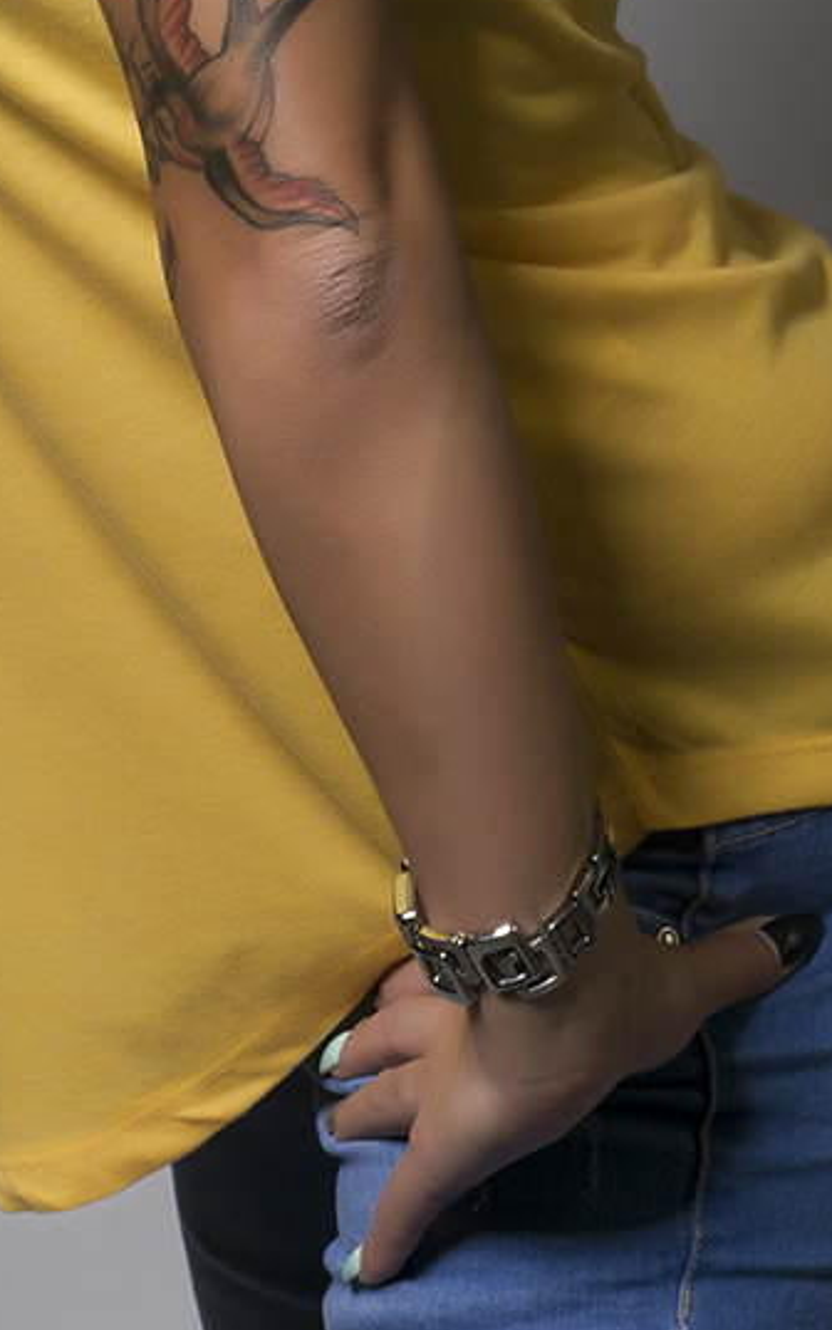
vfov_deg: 8.3
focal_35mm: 251
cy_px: -17
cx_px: 194
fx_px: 9081
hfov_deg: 5.2
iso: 100
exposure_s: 1/160
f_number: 13
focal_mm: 55
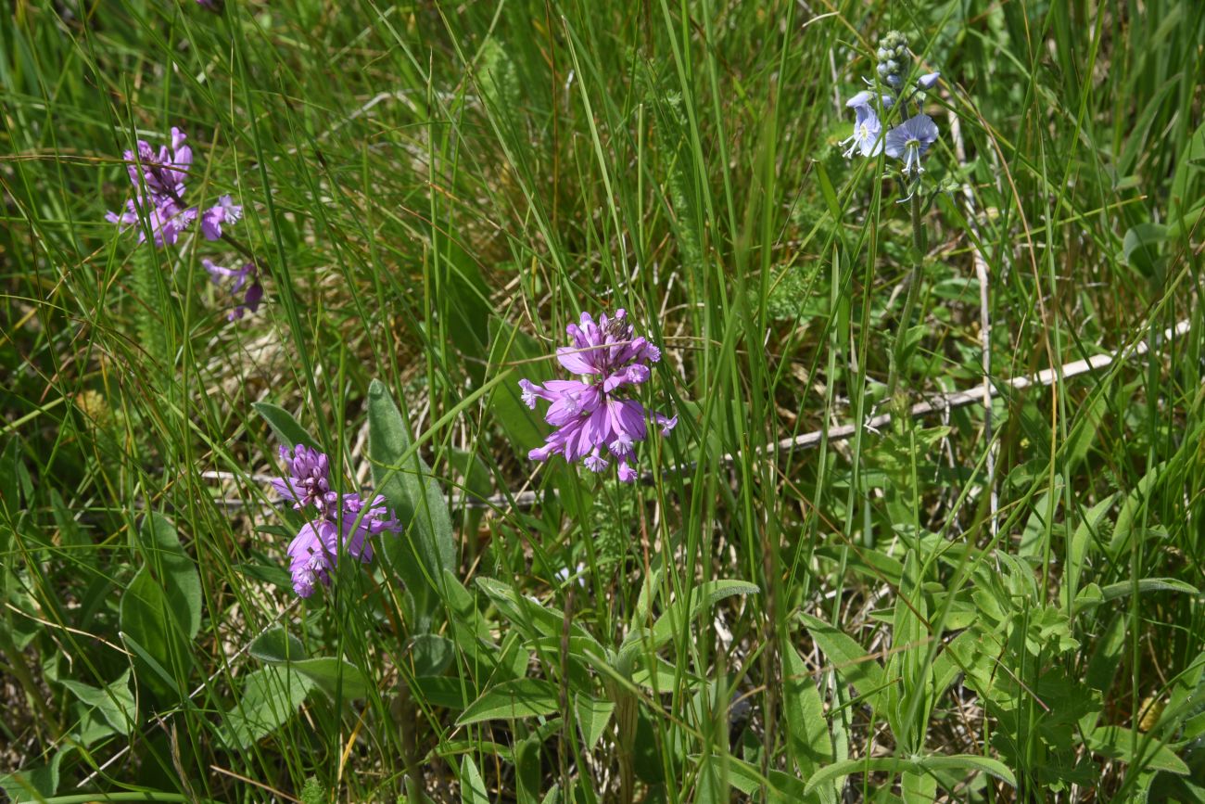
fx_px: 2209
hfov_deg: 30.5
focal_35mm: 66
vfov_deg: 20.6
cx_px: 602
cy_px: 402
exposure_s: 1/125
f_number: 16
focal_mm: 66
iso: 200
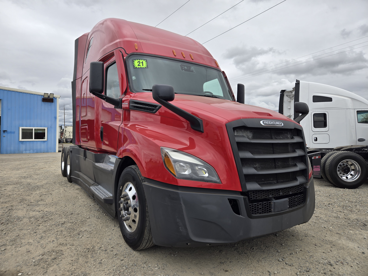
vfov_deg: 58.9
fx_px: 245
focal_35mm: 23
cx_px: 184
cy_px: 138
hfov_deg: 73.9
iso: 25
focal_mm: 5.4
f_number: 1.8
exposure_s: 1/1576
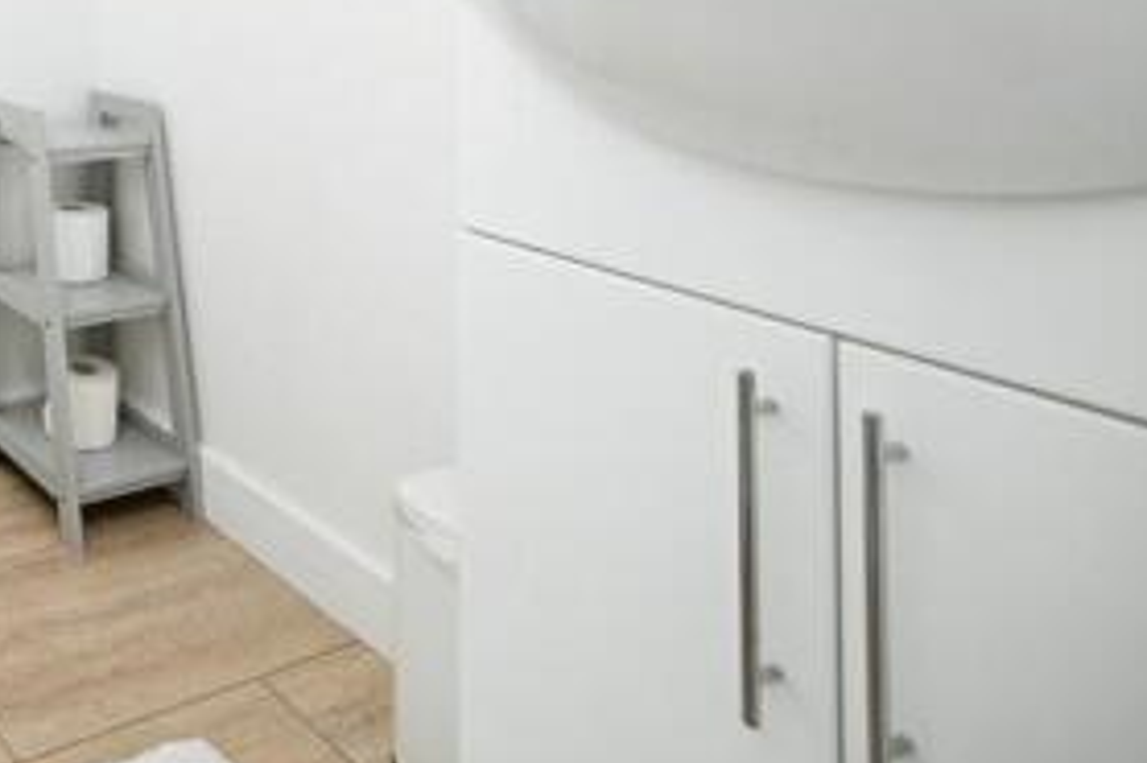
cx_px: -56
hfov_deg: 45.8
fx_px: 1051
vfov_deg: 34.5
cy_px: -76
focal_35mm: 33
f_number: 4
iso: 250
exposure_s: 1/60
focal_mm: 14
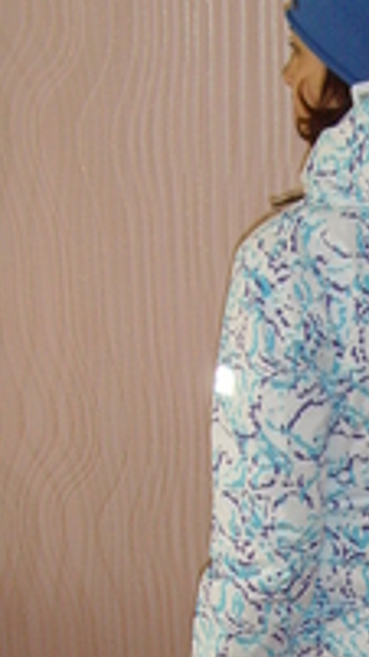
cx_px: 451
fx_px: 1653
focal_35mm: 95
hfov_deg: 12.4
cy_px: 601
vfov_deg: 21.9
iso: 200
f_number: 3.5
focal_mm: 6.6
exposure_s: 1/45
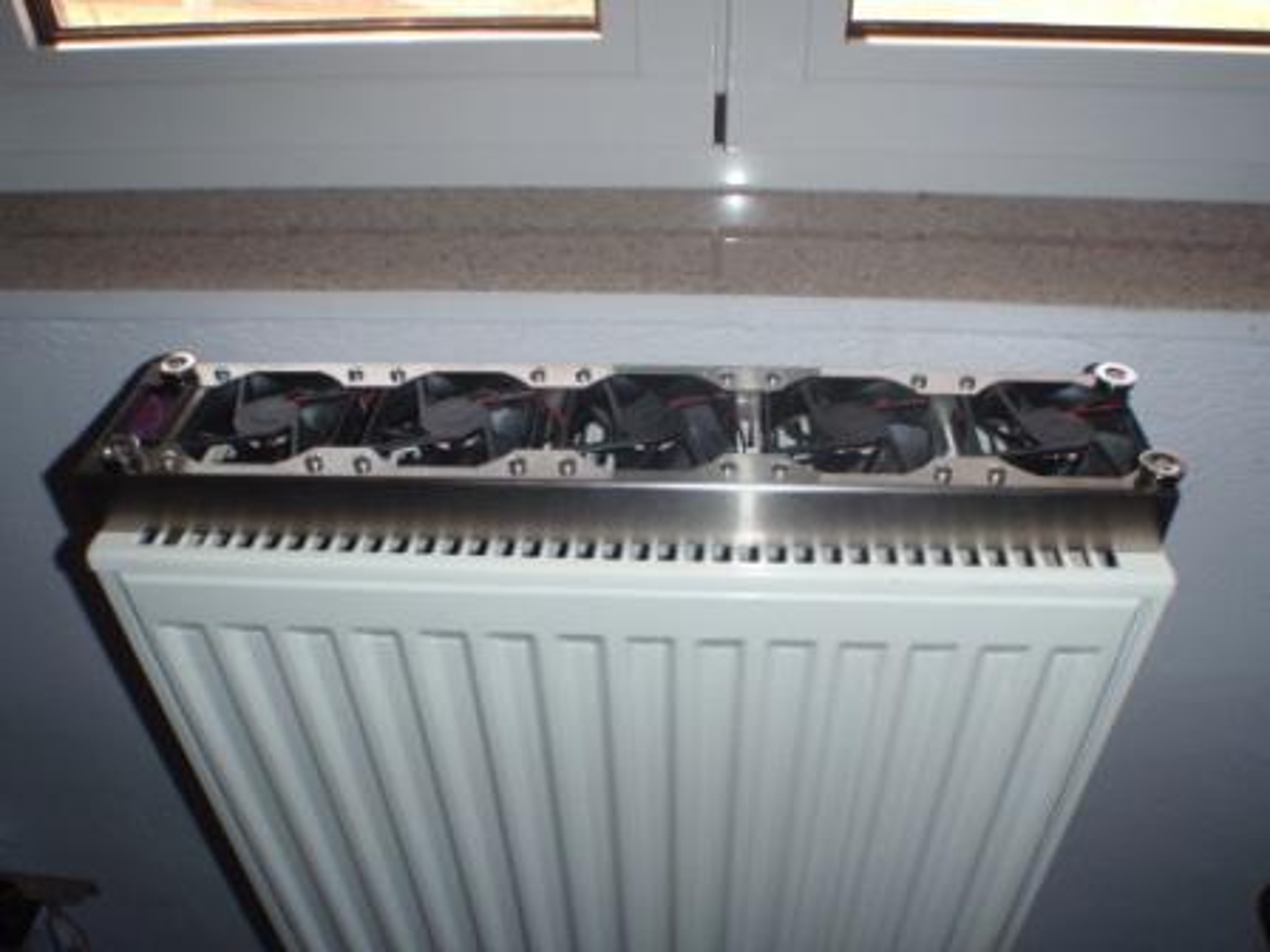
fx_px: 1027
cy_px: 476
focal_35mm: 28
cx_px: 635
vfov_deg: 49.7
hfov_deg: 63.4
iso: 100
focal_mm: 5
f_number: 3.5
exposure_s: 1/30
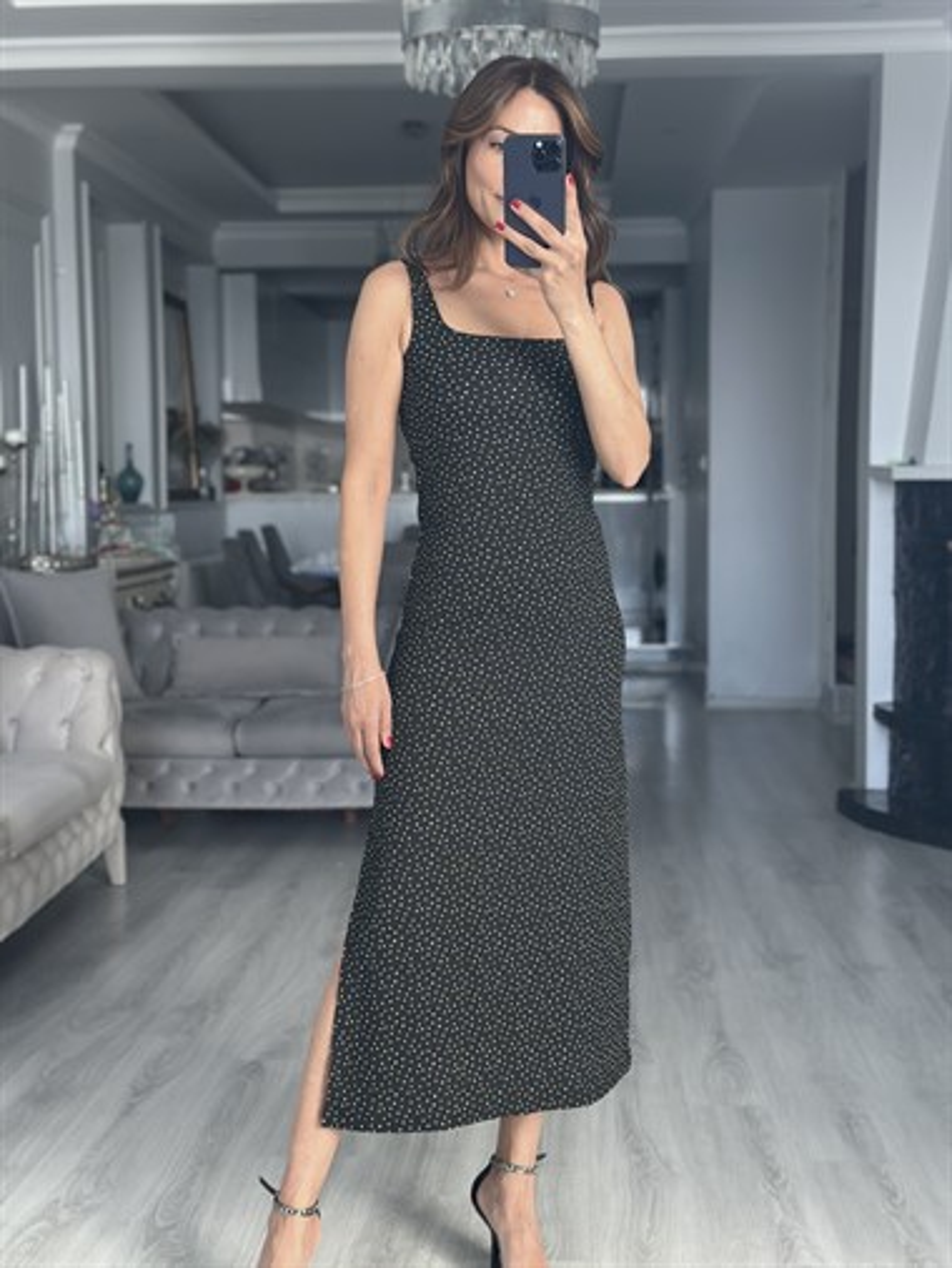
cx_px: 476
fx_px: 1759
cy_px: 634
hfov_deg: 30.3
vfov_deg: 39.6
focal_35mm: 48
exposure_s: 1/122
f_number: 1.78
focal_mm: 6.86
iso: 100
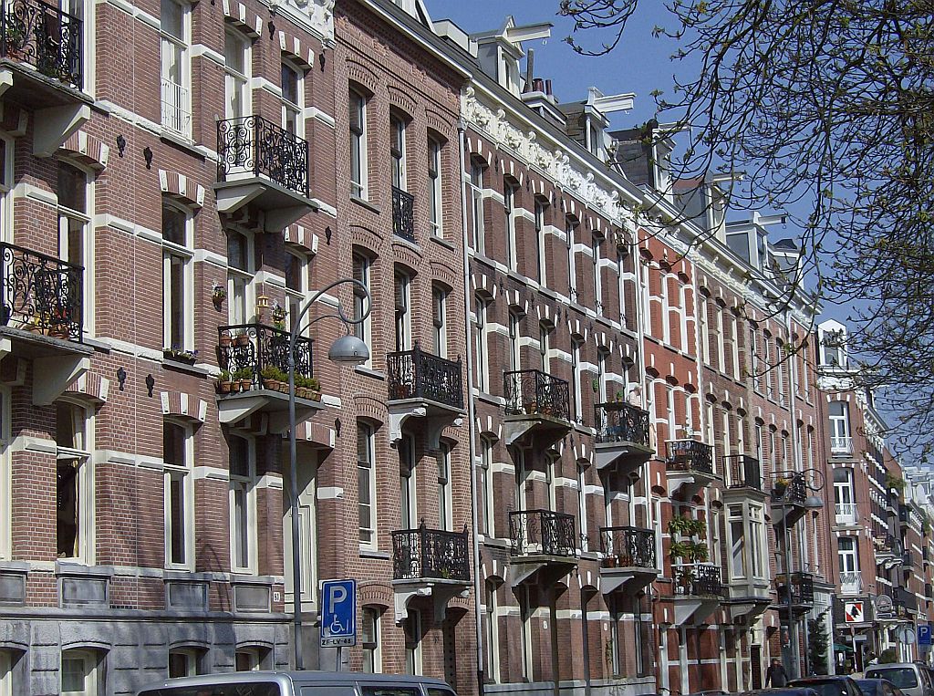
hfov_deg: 27.8
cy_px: 348
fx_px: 1884
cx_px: 467
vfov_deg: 20.9
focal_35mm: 70
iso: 100
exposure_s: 1/710
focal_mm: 11.6
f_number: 6.2
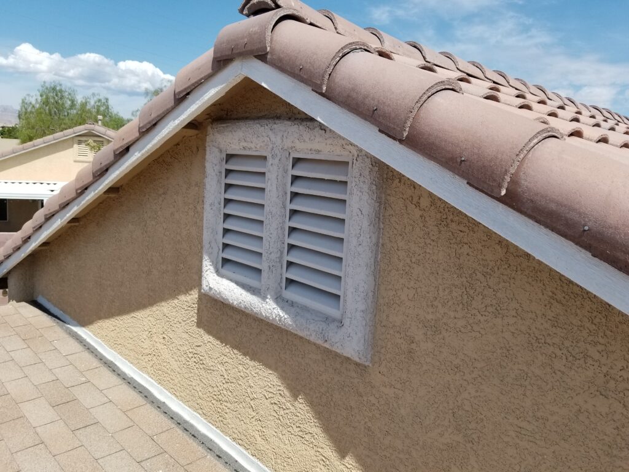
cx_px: 314
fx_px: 472
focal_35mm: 26
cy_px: 236
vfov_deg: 53.1
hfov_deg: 67.3
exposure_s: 1/2784
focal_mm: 4.25
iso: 50
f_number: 1.7
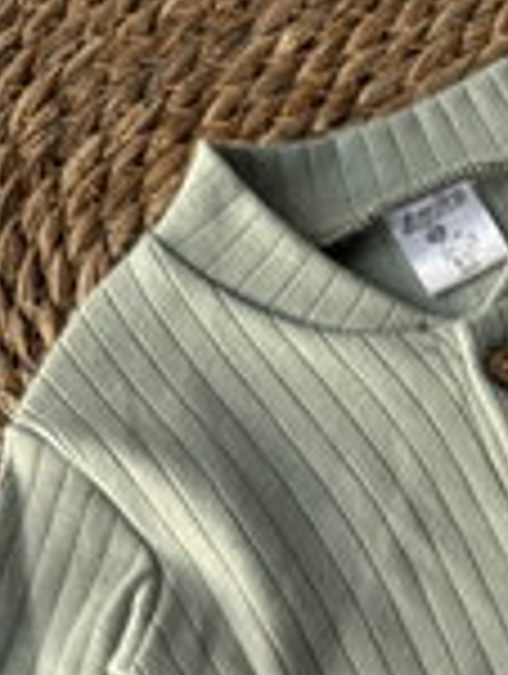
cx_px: 665
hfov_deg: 16.4
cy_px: 889
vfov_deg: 20.8
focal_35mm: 85
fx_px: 1658
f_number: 1.78
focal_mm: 6.76
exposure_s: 1/213
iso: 64
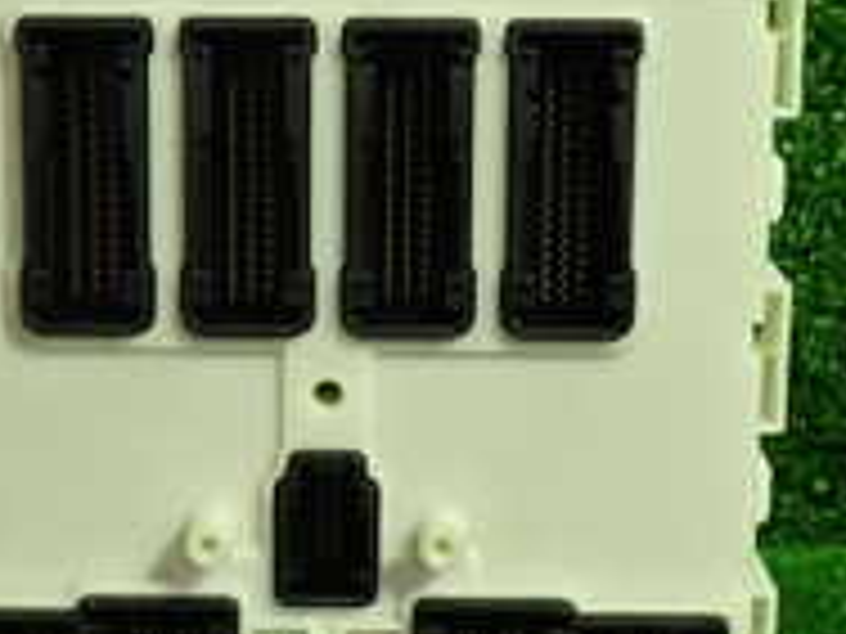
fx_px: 2346
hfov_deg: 20.4
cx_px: 364
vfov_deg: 15.4
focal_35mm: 96
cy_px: 310
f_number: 2.3
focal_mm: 5.4
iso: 200
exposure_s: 1/50
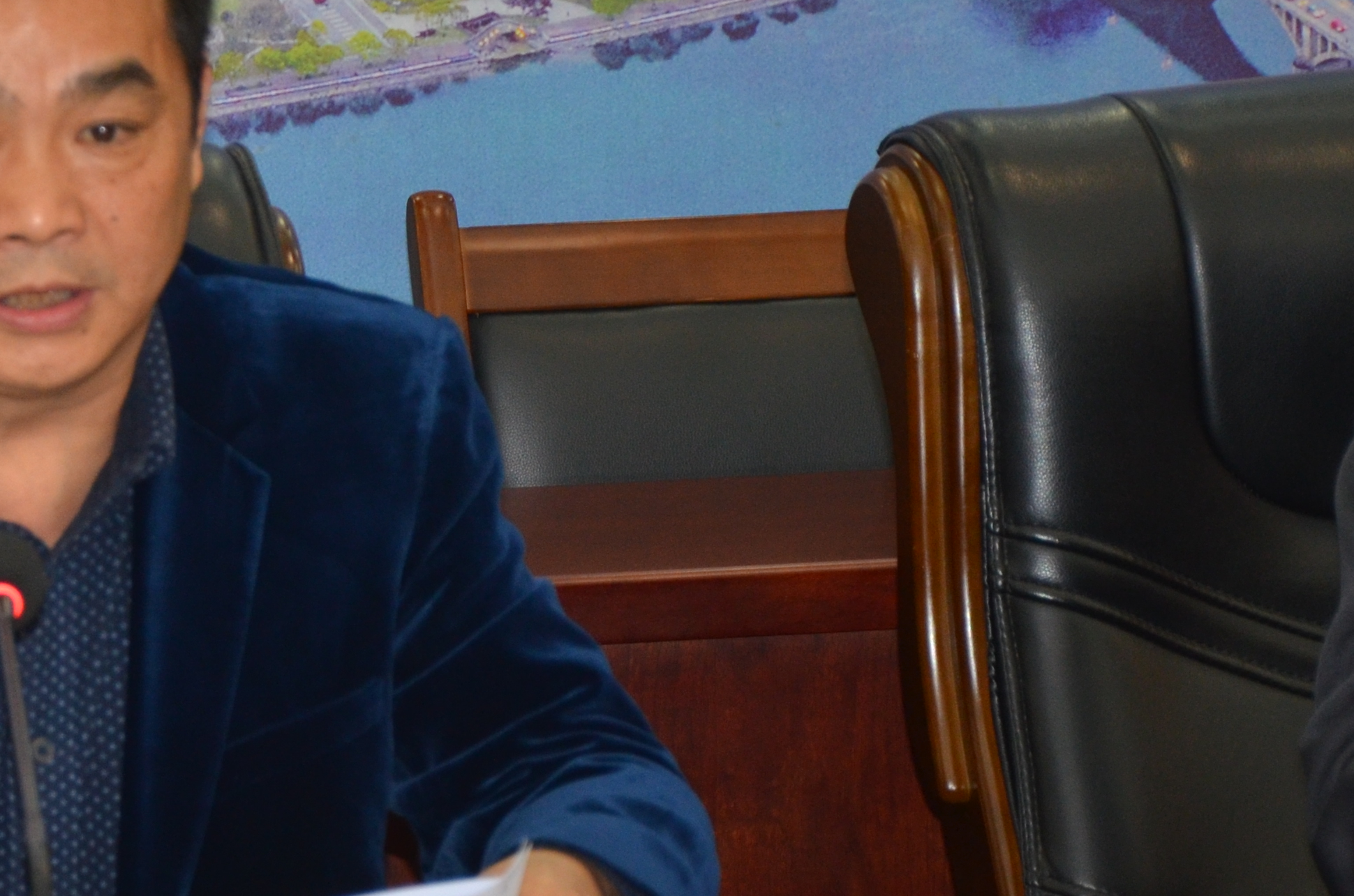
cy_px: 540
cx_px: -161
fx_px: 6005
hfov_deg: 12.6
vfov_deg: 8.5
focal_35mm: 160
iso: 500
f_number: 4.8
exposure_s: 1/60
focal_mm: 42
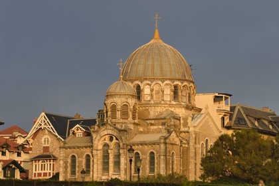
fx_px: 1240
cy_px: 93
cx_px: 140
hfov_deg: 12.8
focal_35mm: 160
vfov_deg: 8.6
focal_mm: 160
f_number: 5.6
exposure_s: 1/500
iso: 200
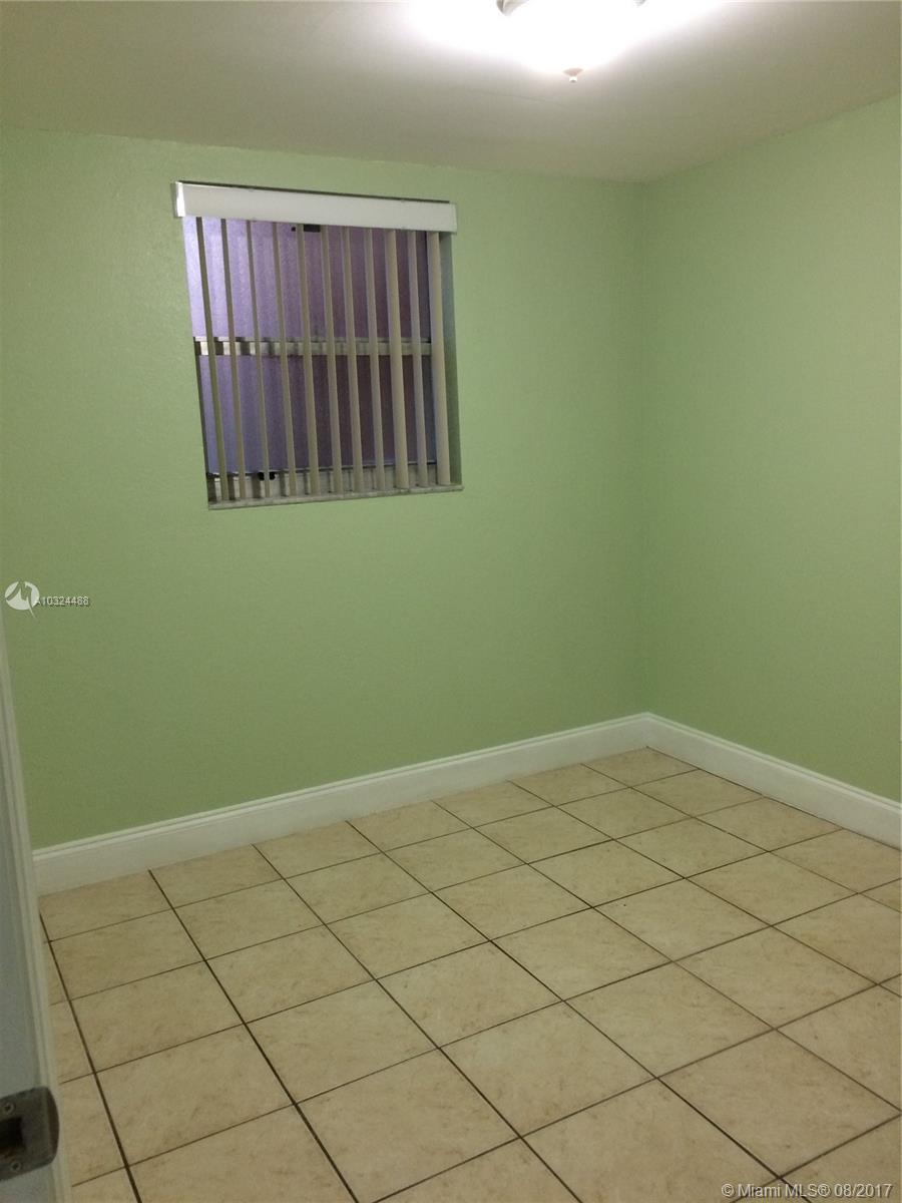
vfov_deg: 61.7
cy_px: 602
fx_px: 1008
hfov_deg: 48.2
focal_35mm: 29
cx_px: 451
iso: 160
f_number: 2.2
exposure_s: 1/30
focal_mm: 4.15
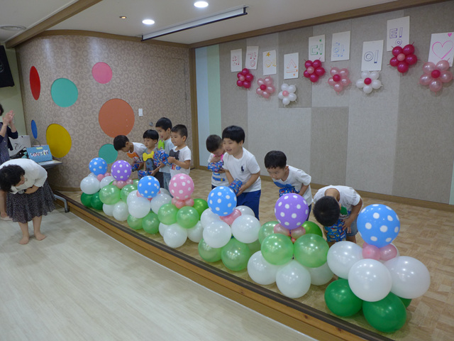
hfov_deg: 71.6
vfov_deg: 56.8
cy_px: 170
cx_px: 227
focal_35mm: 24
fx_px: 315
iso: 160
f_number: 1.4
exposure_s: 1/160
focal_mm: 4.7
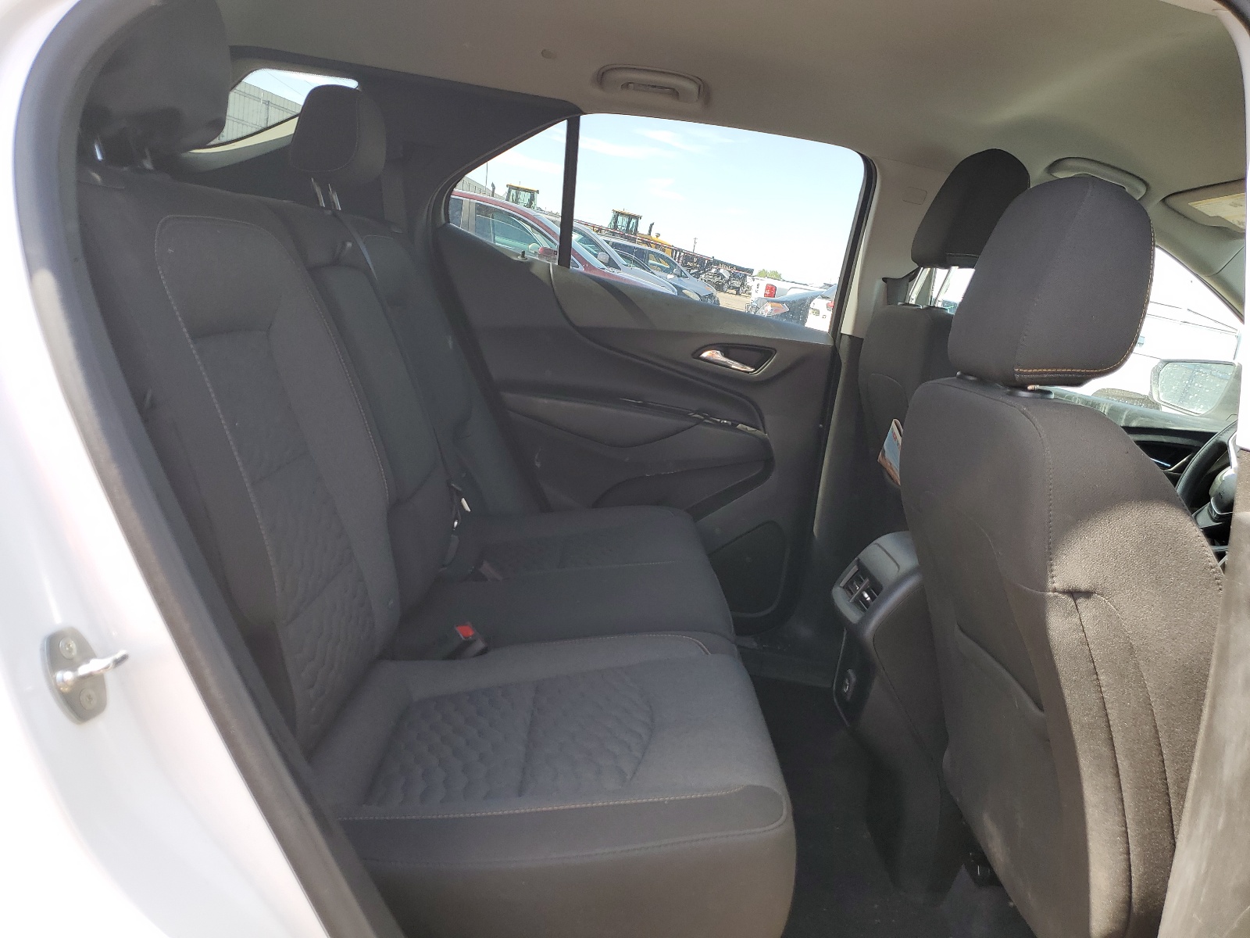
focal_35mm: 26
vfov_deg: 53.1
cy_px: 469
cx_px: 625
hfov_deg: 67.3
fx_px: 939
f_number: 1.5
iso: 50
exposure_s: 1/250
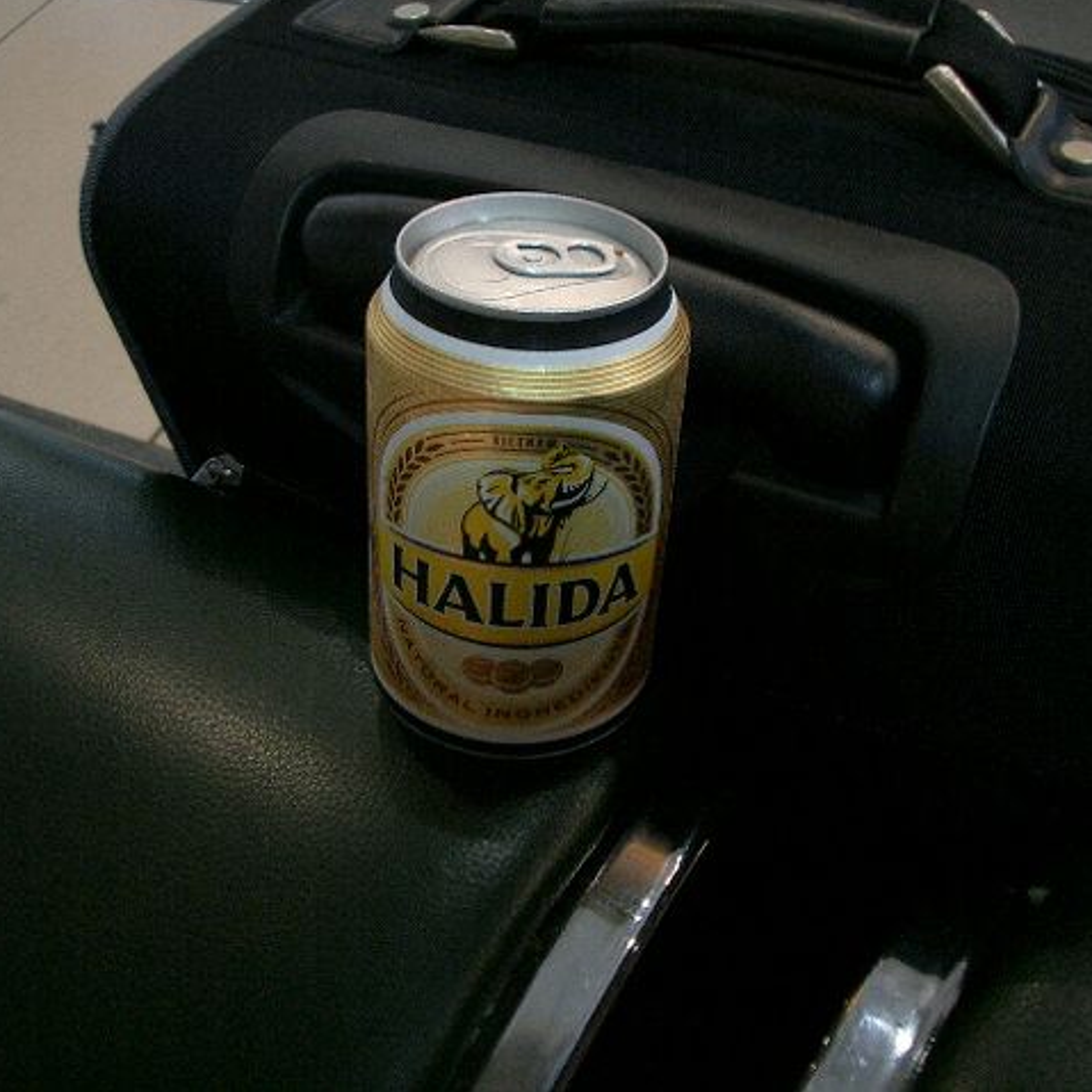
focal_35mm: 42
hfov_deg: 40.0
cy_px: 541
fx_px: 1499
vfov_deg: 40.0
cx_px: 565
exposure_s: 1/8
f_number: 2.6
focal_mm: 5.8
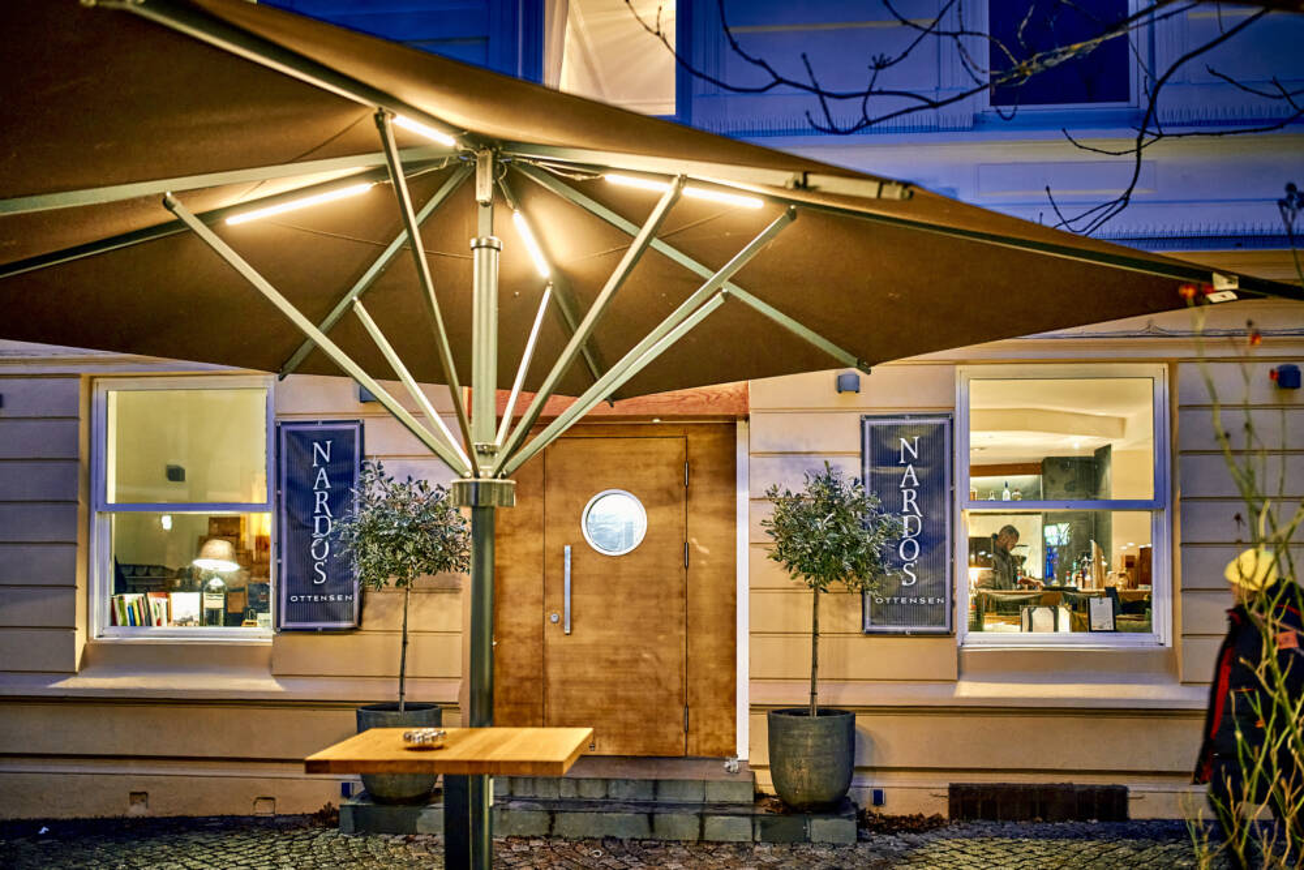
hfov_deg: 54.4
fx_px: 1268
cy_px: 435
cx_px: 652
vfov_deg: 37.9
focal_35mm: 35
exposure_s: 1/50
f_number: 2
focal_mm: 35
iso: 3200
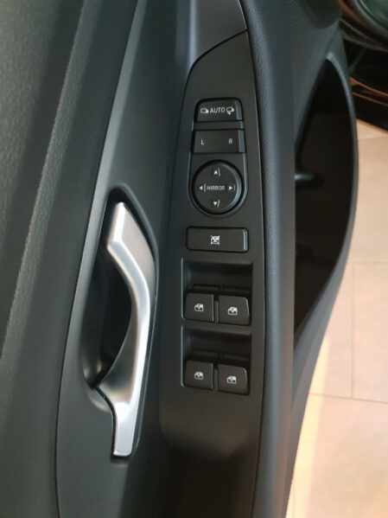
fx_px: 389
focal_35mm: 26
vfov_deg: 67.3
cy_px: 259
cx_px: 194
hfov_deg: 53.0
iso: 800
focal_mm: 4.3
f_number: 1.5
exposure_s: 1/50
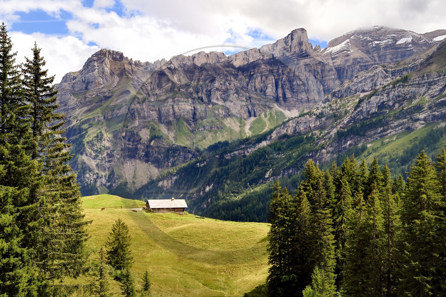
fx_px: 569
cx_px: 223
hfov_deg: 42.8
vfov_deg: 29.2
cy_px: 148
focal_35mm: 46
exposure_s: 1/250
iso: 200
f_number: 13
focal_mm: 46
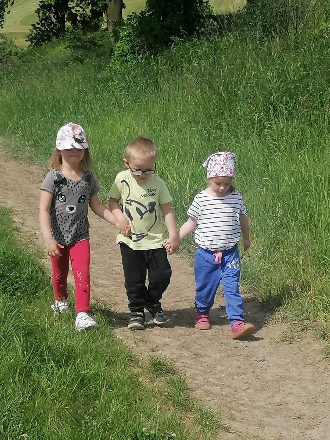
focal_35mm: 93
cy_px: 220
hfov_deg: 15.9
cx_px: 165
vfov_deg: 21.1
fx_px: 1182
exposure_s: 1/1767
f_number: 1.8
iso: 50
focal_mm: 4.75
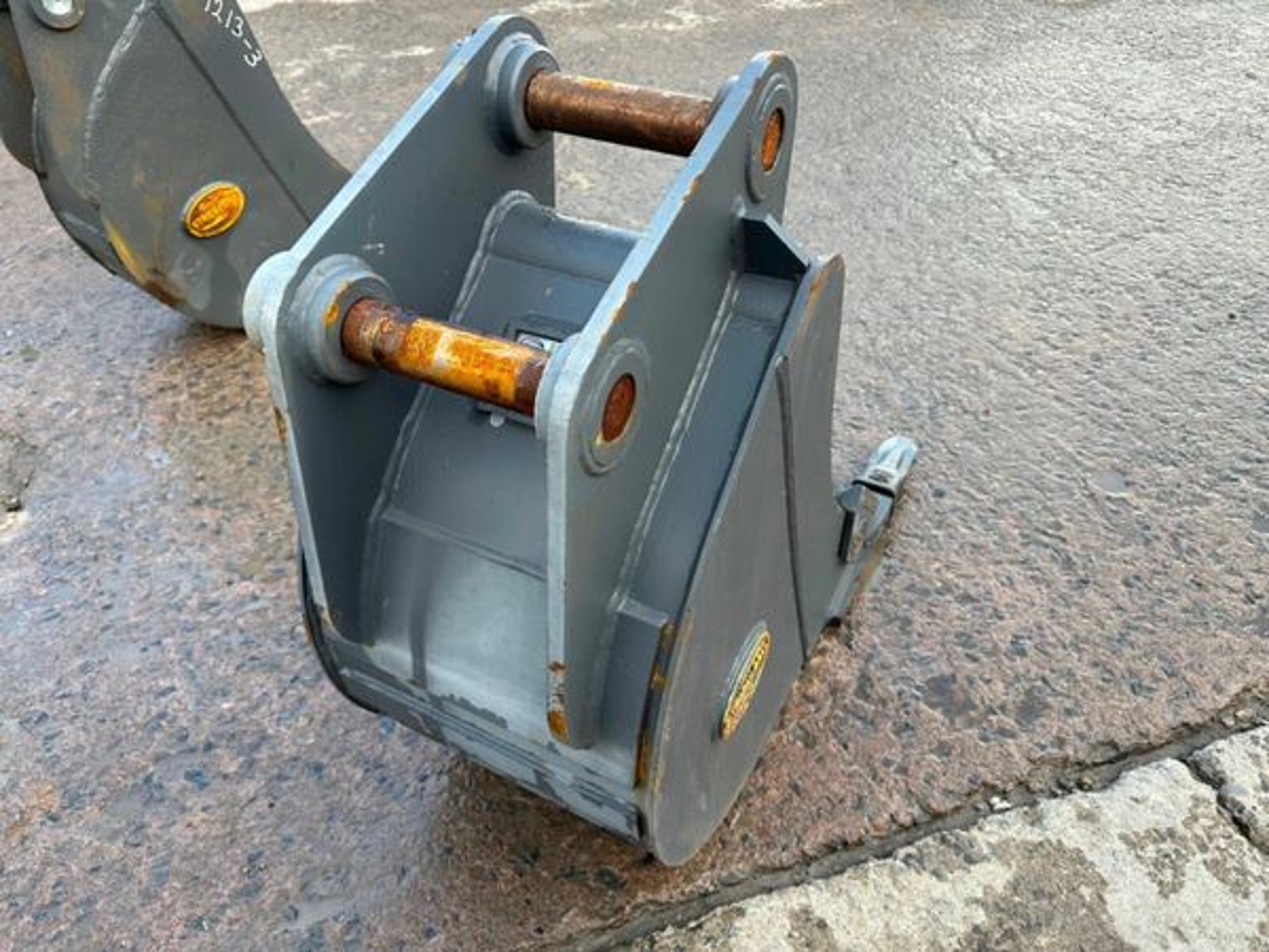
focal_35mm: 24
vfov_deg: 56.8
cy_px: 476
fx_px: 880
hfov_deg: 71.6
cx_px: 634
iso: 80
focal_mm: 6.86
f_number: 1.78
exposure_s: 1/417
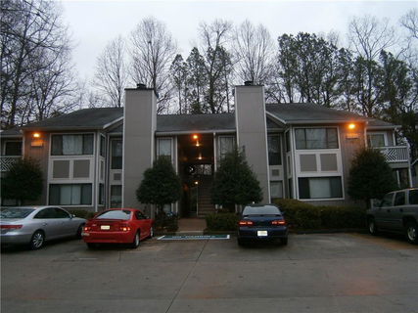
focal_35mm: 26
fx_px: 314
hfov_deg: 67.3
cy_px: 156
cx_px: 209
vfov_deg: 53.0
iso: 125
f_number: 2.8
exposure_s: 1/30
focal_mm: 4.7
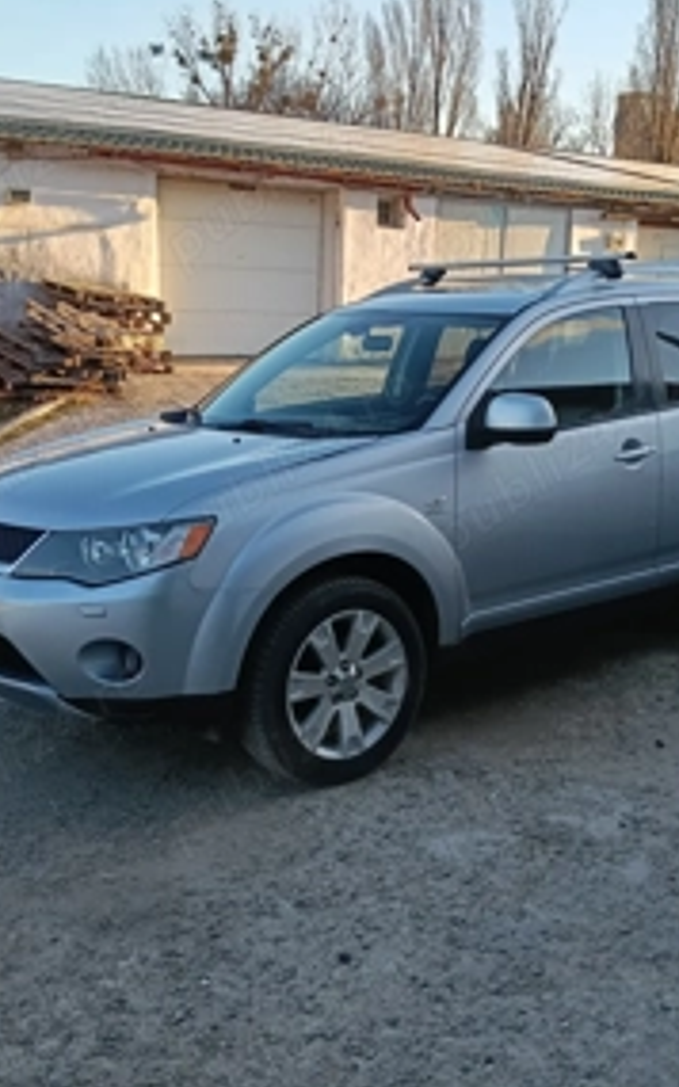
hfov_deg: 31.8
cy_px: 523
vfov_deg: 49.3
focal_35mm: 40
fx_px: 1185
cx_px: 423
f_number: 1.8
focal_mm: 3.98
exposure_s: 1/165
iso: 50
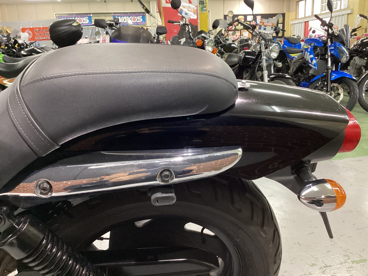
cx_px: 184
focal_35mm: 31
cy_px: 138
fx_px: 330
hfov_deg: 58.4
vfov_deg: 45.4
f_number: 2.4
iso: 250
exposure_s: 1/60
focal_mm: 3.3
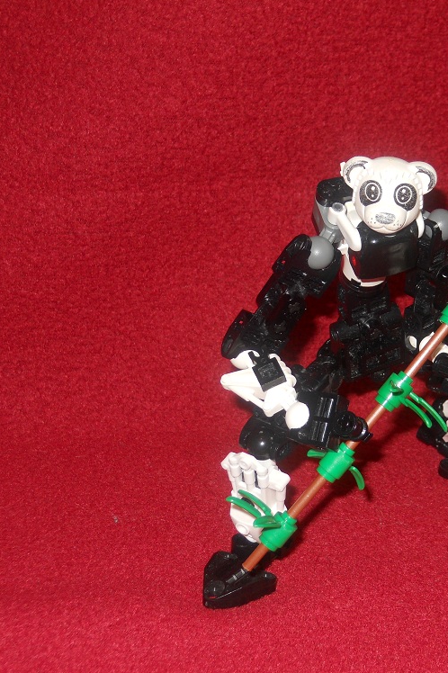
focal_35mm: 64
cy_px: 336
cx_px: 391
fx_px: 1196
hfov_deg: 20.8
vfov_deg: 31.4
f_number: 3.4
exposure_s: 1/30
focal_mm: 8.3
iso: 80
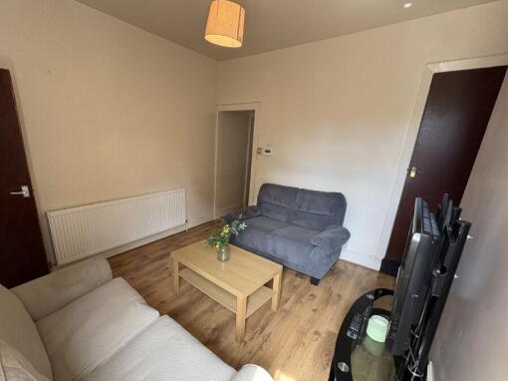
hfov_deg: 94.2
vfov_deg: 77.8
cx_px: 227
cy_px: 210
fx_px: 235
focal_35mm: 16
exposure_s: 1/71
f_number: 2.2
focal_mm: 2.22
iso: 200
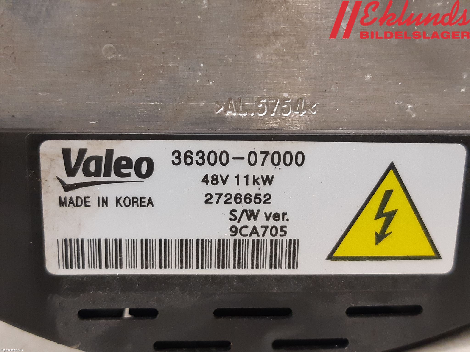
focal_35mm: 26
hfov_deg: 67.3
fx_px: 353
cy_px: 176
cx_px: 235
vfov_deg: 53.1
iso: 250
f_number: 1.7
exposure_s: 1/33
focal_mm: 3.93
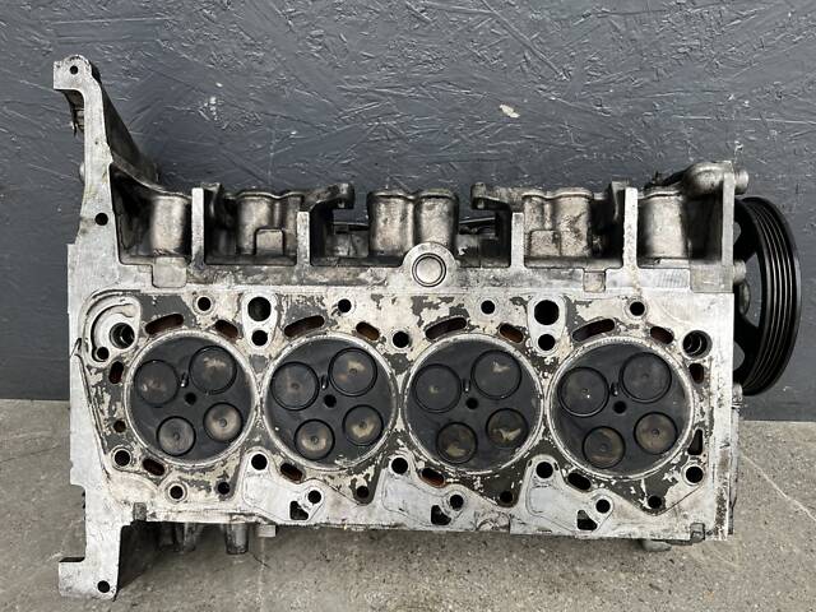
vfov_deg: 53.1
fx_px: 613
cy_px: 306
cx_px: 408
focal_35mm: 26
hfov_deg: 67.3
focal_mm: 5.1
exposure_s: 1/122
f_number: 1.6
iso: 40
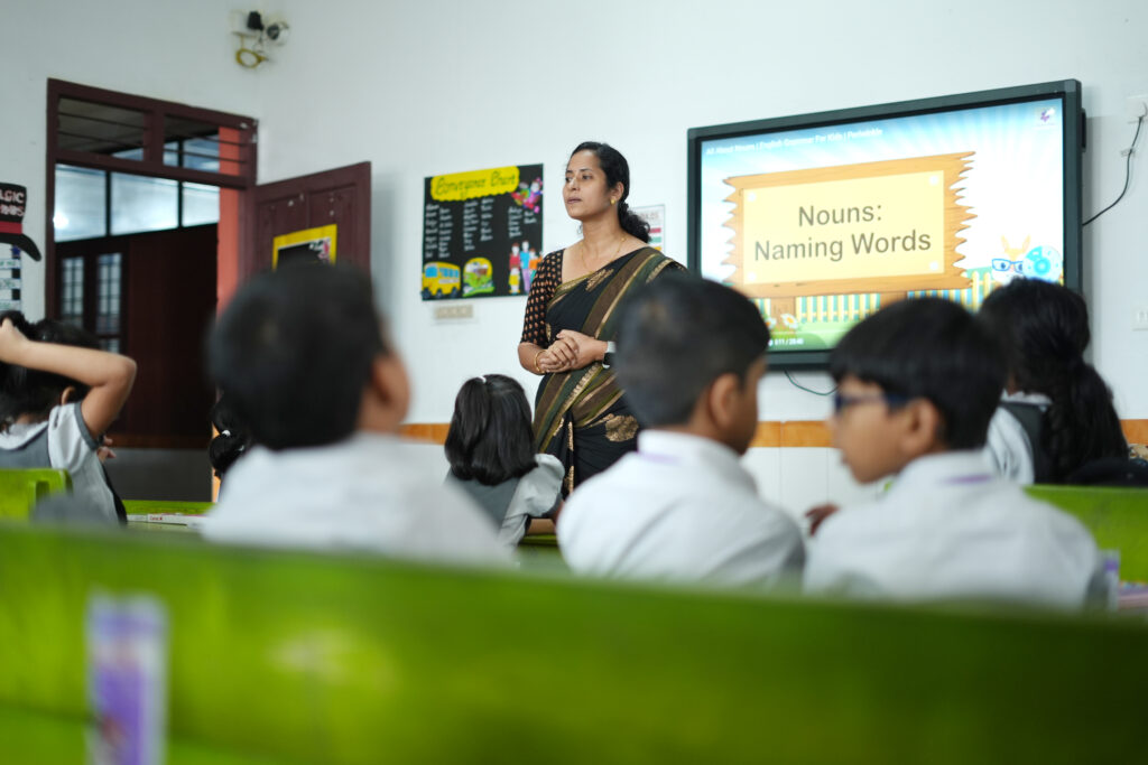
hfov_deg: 39.6
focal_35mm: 50
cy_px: 382
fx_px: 1595
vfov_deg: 27.0
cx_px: 574
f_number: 1.8
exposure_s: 1/125
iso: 400
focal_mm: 50
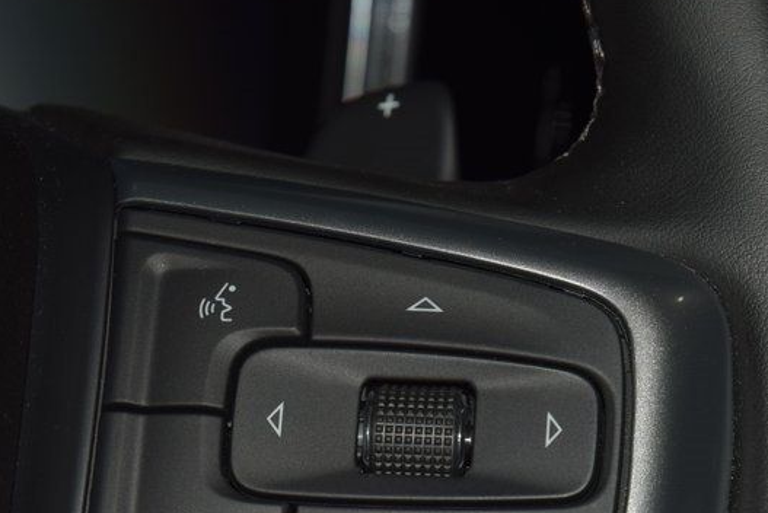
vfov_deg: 6.7
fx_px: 4354
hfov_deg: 10.1
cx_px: 393
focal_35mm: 204
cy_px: 454
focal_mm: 70
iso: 100
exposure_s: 1/125
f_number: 8
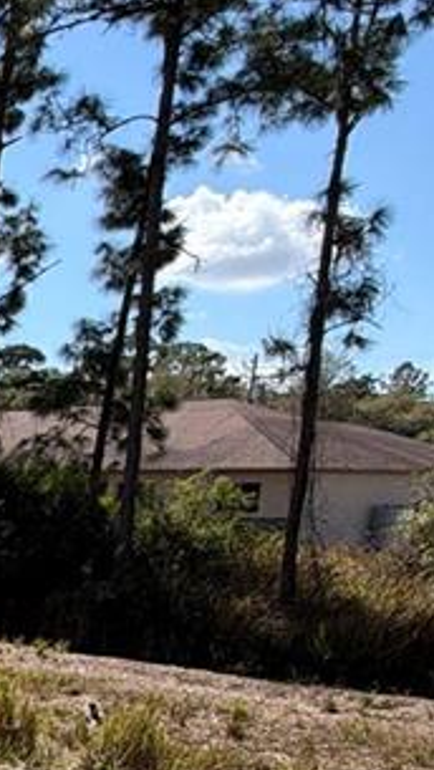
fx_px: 1225
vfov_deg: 33.0
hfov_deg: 15.0
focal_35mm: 60
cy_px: 699
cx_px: -515
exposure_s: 1/864
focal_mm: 2.22
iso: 20
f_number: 2.2
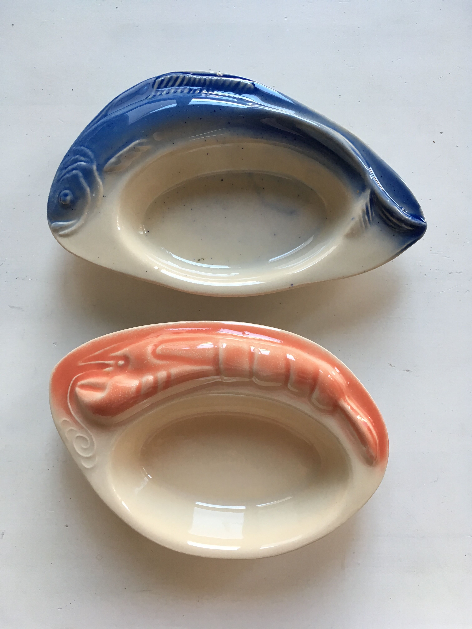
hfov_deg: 48.2
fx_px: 527
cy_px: 314
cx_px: 236
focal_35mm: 29
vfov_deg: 61.7
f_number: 2.2
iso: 64
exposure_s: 1/33
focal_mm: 4.15
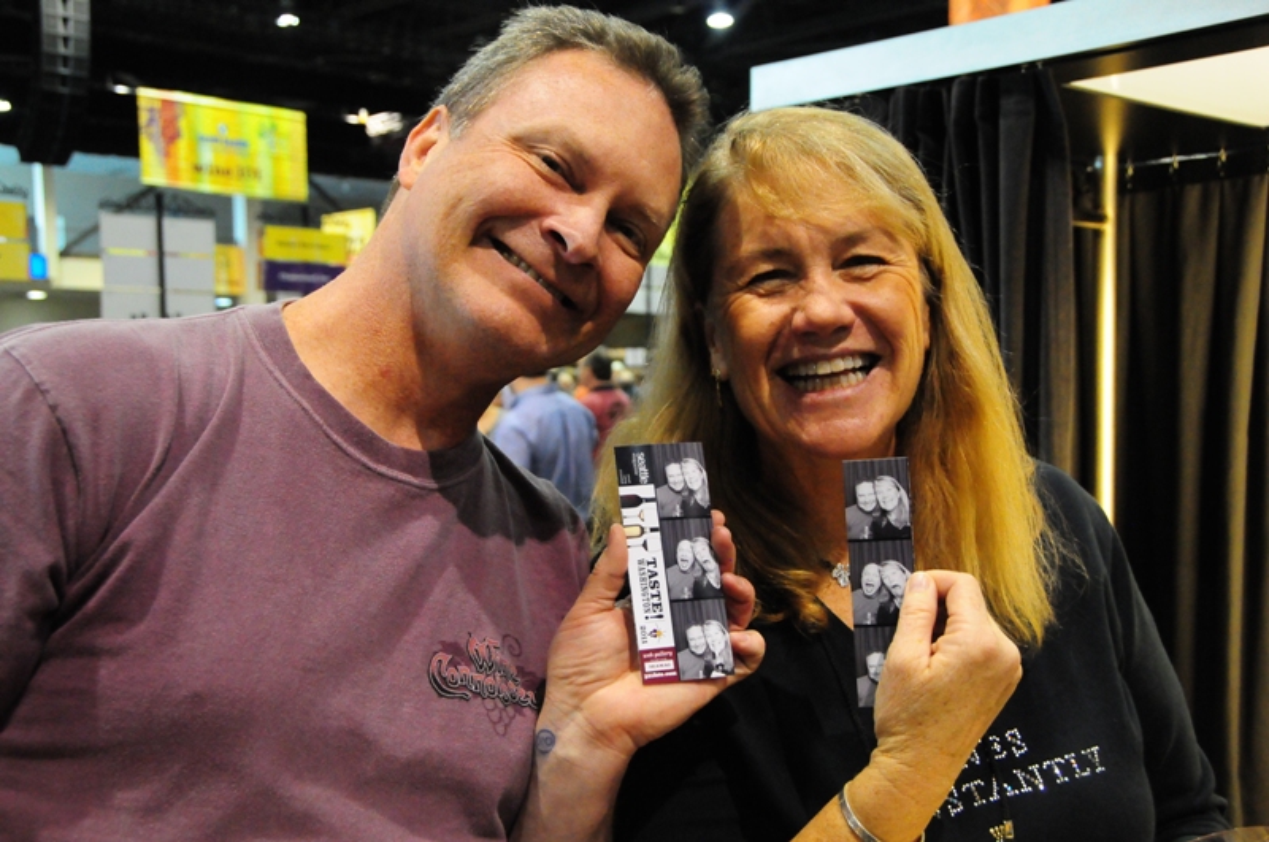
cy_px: 421
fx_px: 1531
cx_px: 634
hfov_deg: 45.0
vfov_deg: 30.8
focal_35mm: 44
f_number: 5.6
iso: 3200
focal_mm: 29
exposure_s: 1/60
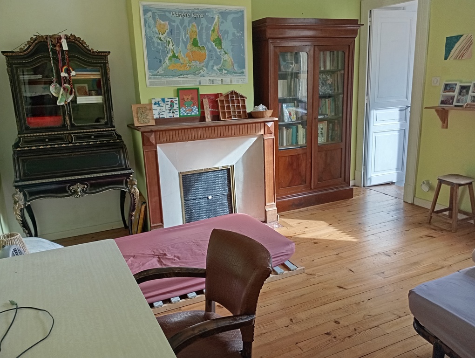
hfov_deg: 63.4
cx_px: 238
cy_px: 179
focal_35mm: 28
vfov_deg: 49.9
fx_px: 385
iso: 366
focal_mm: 4.27
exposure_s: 1/50
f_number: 1.8
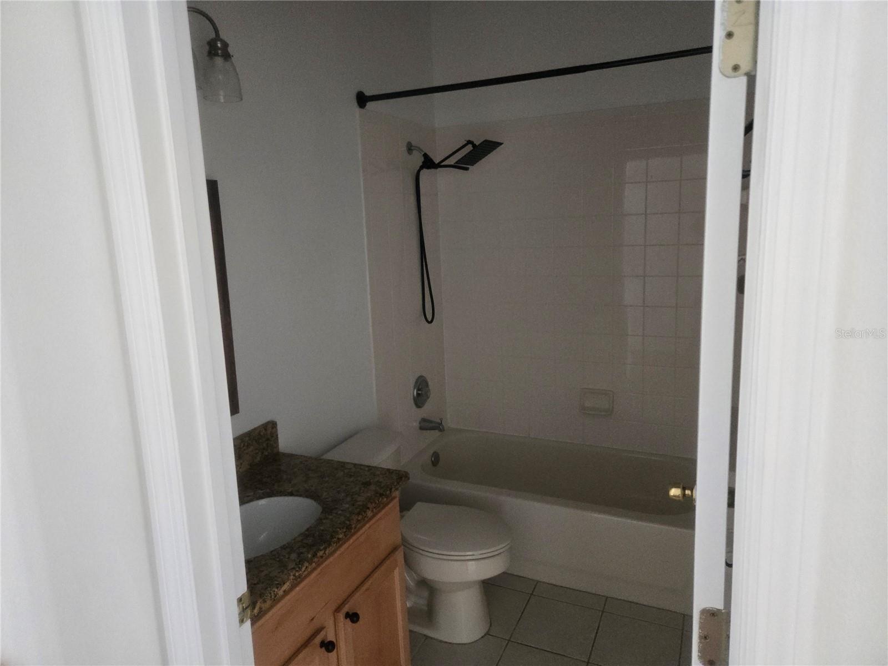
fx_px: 590
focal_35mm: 23
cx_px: 444
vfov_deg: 58.9
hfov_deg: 73.9
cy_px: 333
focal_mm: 5.4
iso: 1000
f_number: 1.8
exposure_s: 1/60
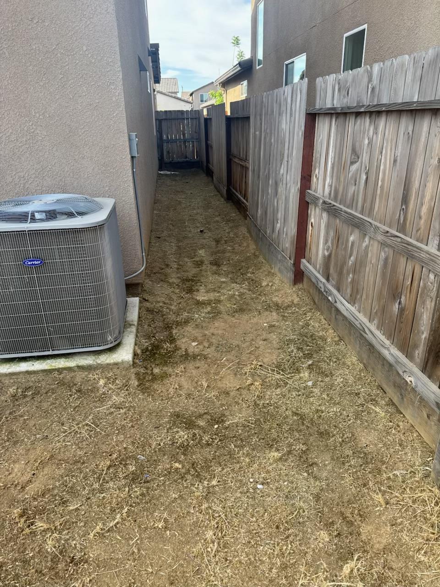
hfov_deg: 56.8
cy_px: 294
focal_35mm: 24
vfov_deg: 71.6
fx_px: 407
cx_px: 220
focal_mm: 6.76
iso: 80
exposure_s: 1/633
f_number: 1.78
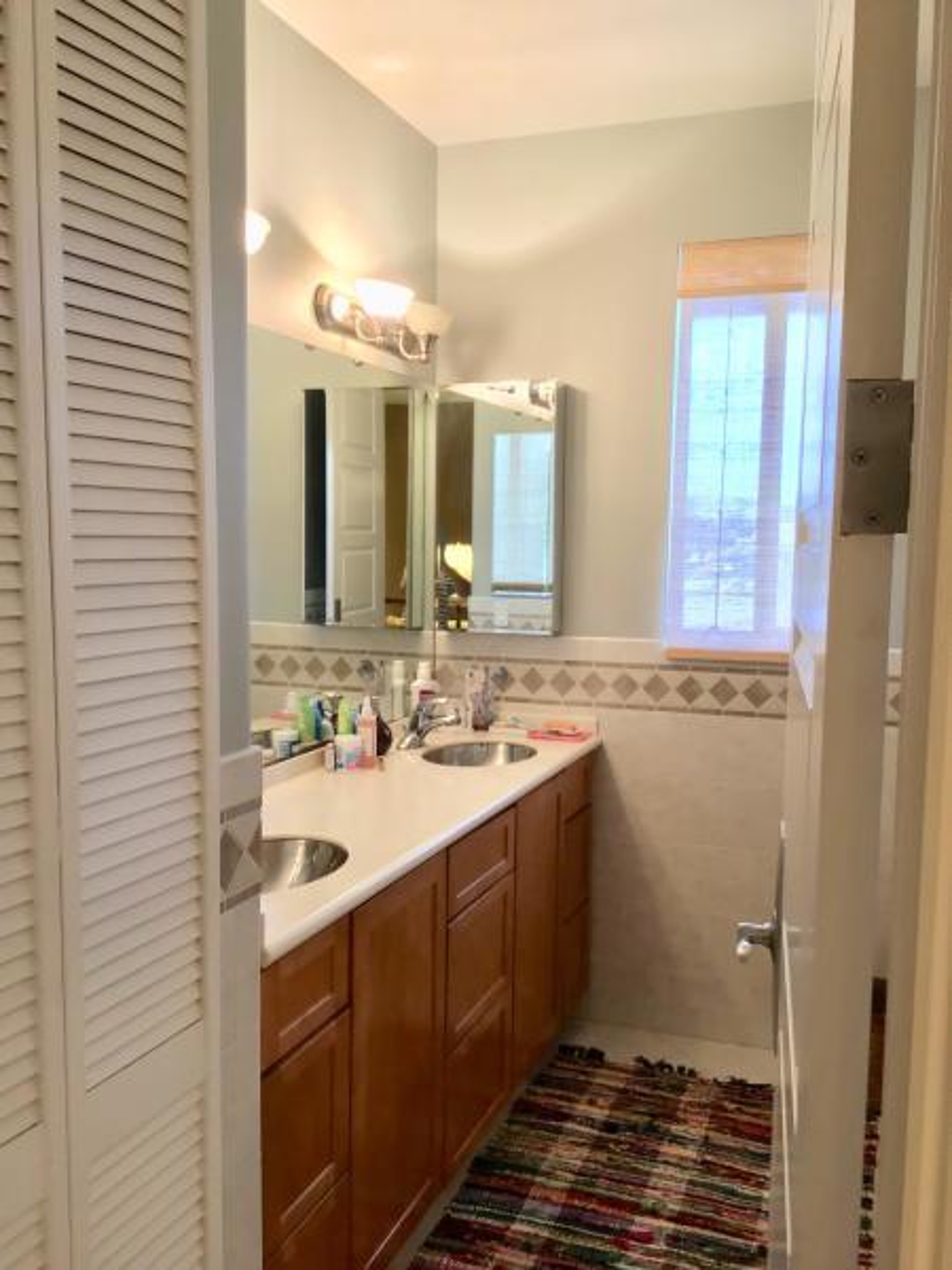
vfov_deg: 58.4
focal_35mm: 31
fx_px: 1137
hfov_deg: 45.4
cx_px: 476
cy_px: 635
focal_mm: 3.3
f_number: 2.4
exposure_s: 1/30
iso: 64
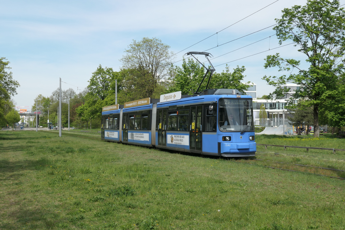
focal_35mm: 42
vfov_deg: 31.9
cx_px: 172
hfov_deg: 46.4
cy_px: 115
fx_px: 403
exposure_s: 1/800
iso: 125
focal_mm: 15.4
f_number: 4.5
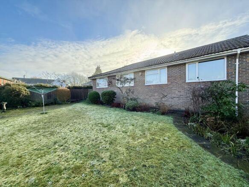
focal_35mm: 14
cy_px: 94
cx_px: 124
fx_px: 101
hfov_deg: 102.1
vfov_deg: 85.7
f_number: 2.2
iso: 64
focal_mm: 2.22
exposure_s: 1/779
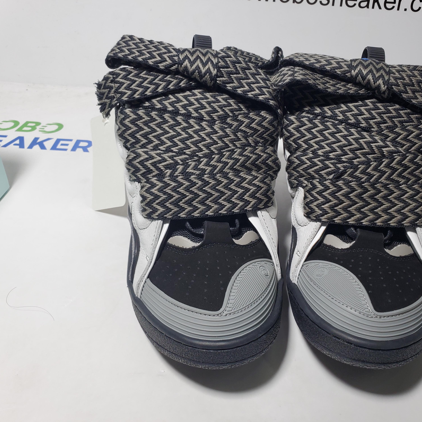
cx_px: 270
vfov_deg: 52.5
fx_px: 428
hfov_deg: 51.8
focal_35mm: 31
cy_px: 209
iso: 50
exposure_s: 1/161
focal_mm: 4.3
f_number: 2.4
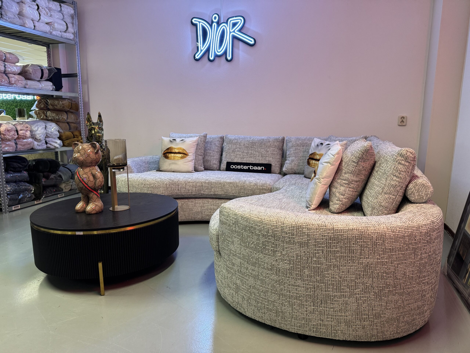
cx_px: 235
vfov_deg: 56.8
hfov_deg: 71.6
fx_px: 326
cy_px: 176
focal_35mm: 24
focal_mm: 6.76
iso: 160
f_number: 1.78
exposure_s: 1/50
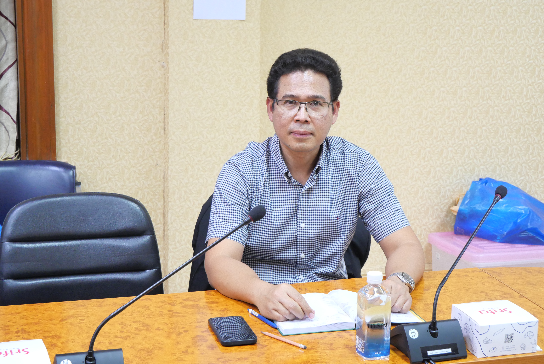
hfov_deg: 32.4
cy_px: 182
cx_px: 272
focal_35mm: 62
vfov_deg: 21.9
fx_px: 937
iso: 1600
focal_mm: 30
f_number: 5.6
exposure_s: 1/8
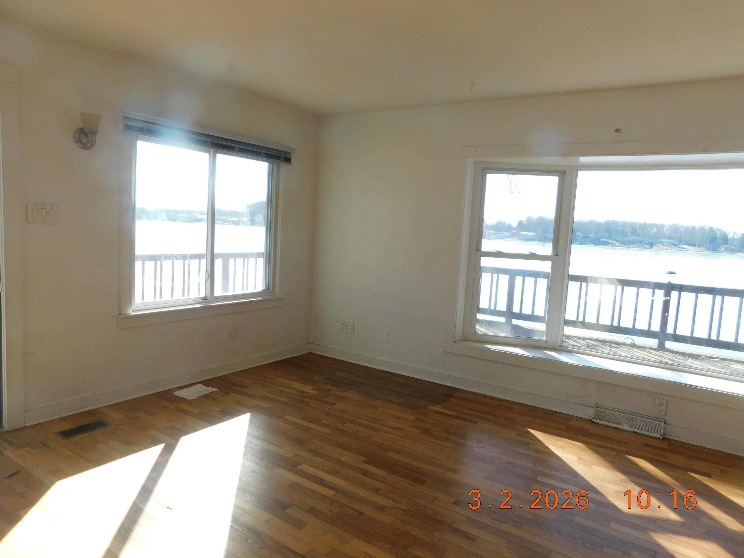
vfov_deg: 58.9
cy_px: 279
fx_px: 494
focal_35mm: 23
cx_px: 372
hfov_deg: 73.9
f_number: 3
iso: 125
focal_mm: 4
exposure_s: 1/320
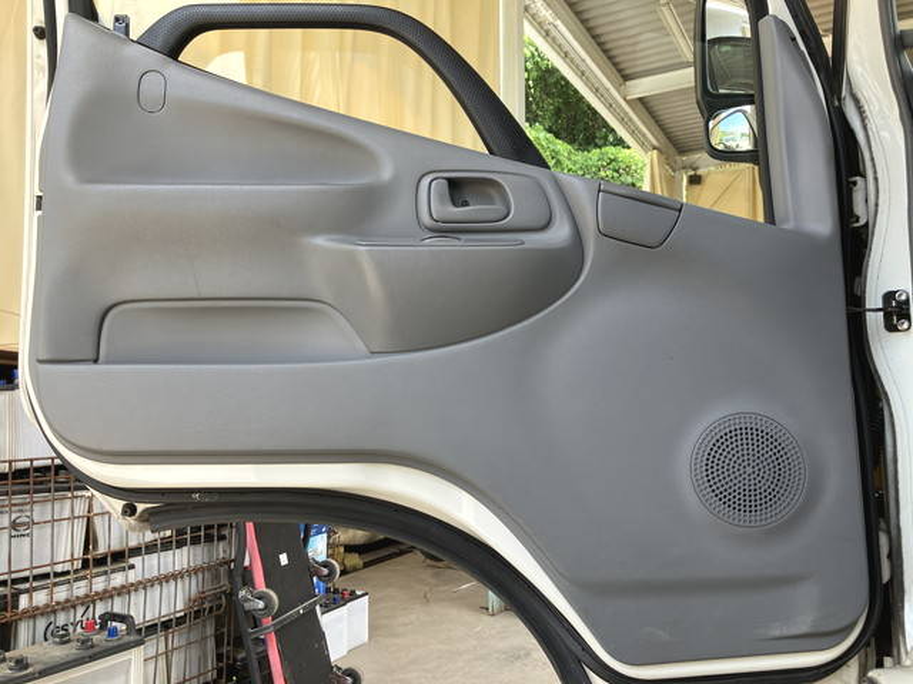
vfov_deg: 49.7
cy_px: 342
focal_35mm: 28
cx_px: 456
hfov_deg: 63.4
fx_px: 739
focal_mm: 3.99
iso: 20
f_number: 1.8
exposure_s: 1/129
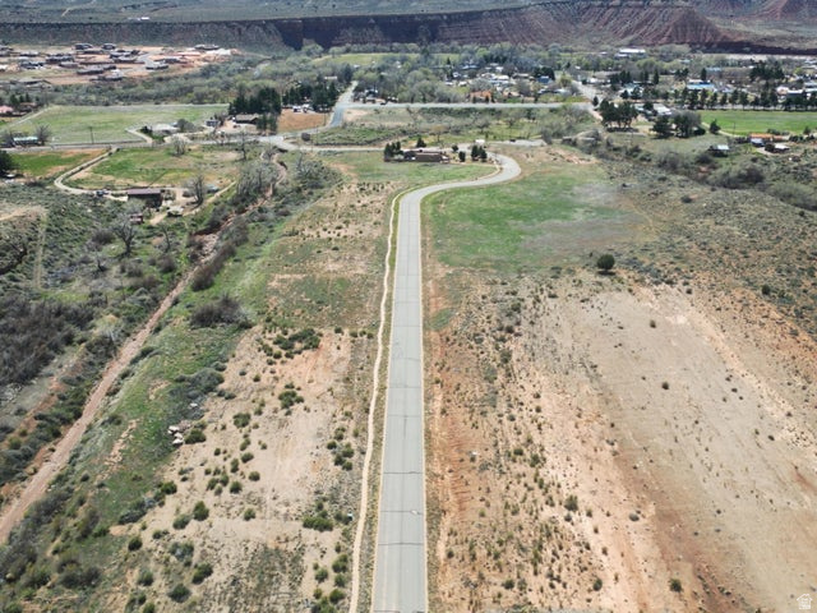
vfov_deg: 56.8
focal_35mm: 24
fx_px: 566
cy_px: 306
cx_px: 408
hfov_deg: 71.6
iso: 140
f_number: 1.7
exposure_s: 1/1250
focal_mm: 6.72
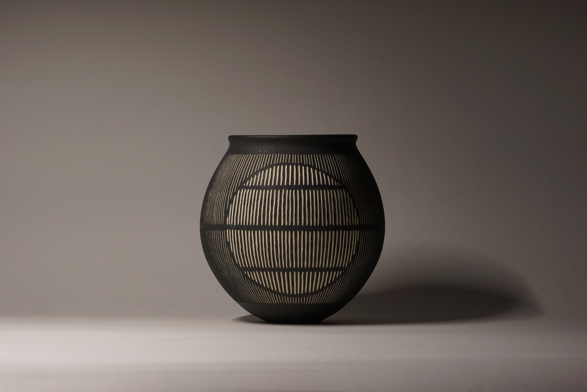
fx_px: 2226
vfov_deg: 10.0
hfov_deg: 15.0
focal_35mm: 136
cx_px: 294
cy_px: 196
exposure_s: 1/10
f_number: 11
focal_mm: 91
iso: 250
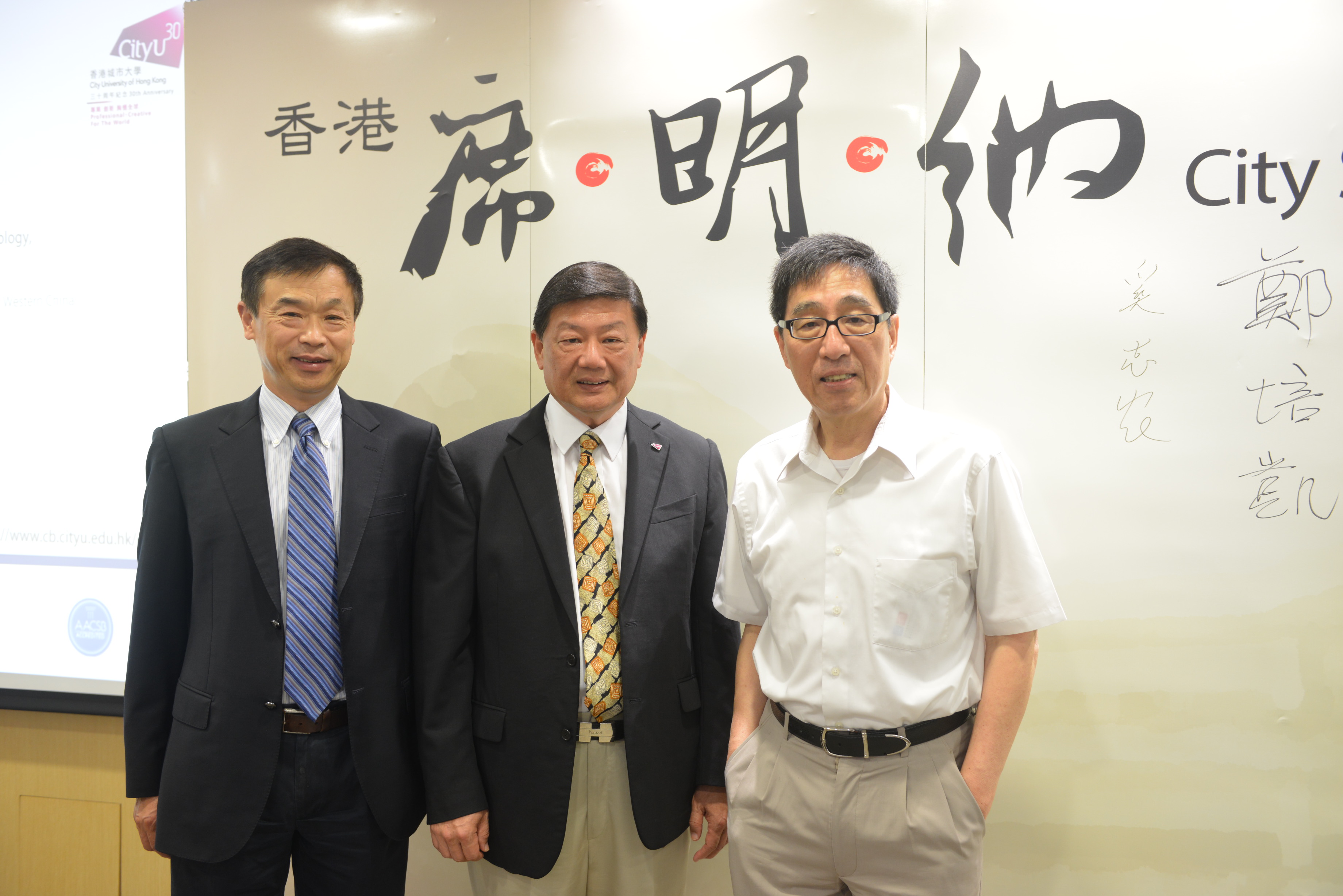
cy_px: 448
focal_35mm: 36
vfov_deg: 36.9
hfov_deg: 53.1
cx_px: 672
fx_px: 1343
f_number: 3.2
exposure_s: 1/50
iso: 800
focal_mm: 36
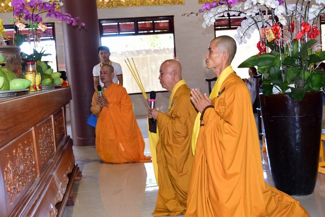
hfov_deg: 48.4
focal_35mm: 40
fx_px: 361
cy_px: 108
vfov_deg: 33.4
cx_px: 162
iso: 1000
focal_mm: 40
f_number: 5
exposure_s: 1/60
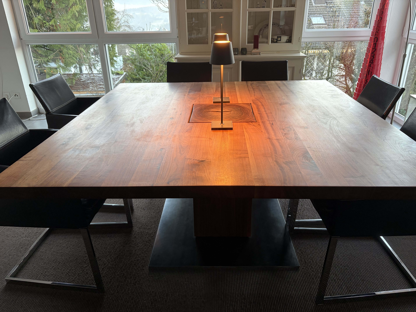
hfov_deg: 67.3
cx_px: 208
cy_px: 156
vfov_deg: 53.1
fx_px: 312
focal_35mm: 26
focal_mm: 5.96
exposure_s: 1/50
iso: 160
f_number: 1.6
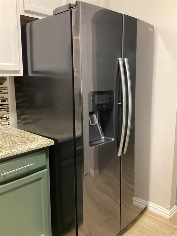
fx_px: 211
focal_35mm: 31
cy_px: 118
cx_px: 88
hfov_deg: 45.4
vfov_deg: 58.4
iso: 640
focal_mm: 3.3
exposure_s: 1/25
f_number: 2.4
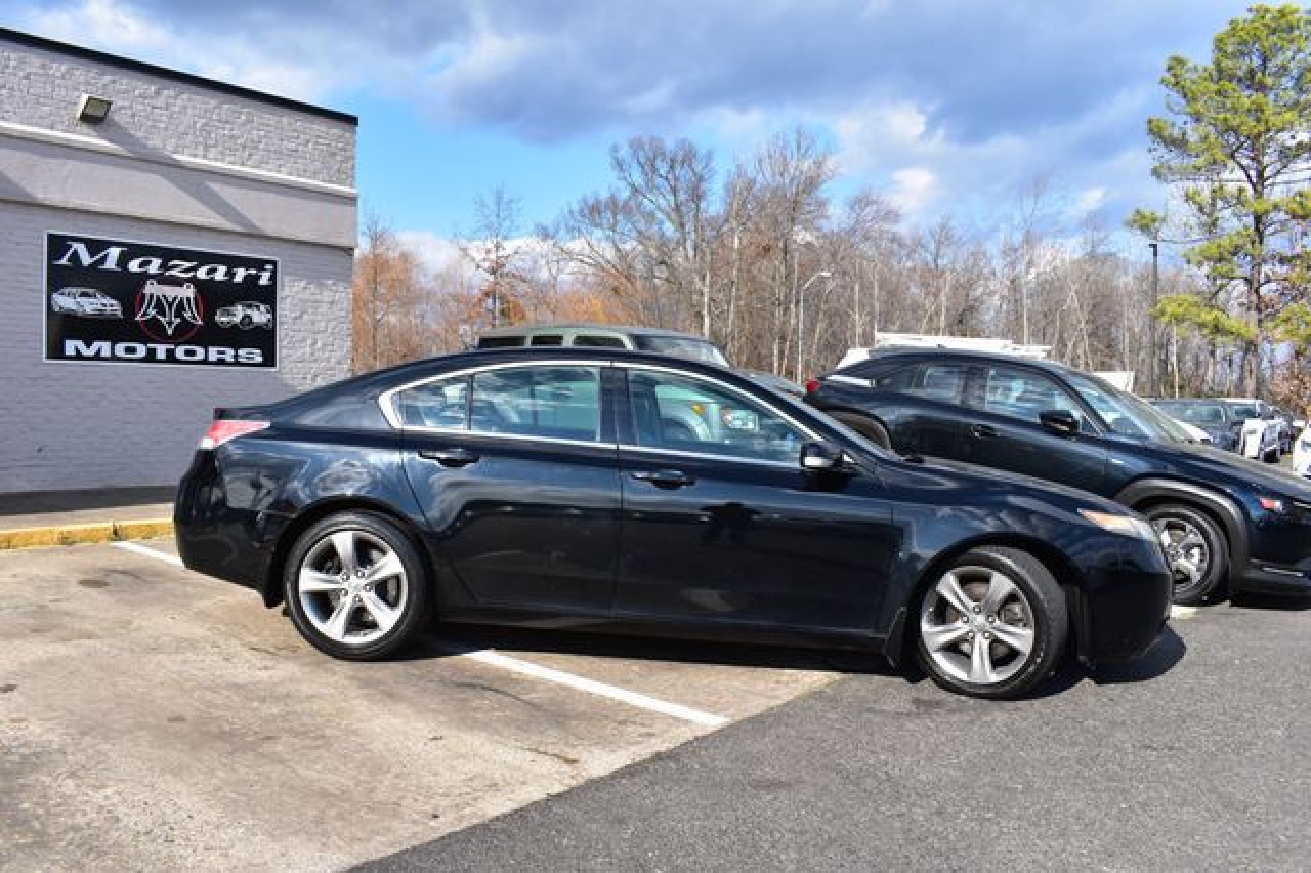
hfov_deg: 67.4
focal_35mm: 27
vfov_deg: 47.9
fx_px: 983
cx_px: 656
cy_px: 436
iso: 400
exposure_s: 1/400
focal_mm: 18
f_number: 11
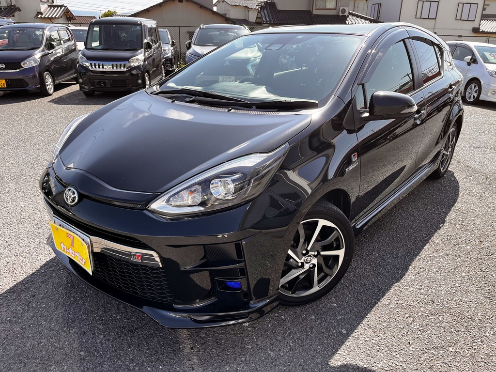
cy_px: 186
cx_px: 248
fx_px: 373
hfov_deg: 67.3
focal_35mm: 26
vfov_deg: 53.1
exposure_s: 1/1086
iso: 50
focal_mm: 5.1
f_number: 1.6
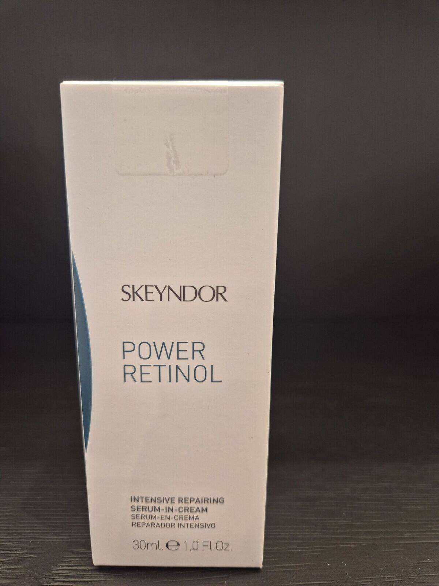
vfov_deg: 73.9
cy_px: 293
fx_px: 389
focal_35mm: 23
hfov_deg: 58.9
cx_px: 220
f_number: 1.8
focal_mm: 5.4
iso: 100
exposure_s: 1/57
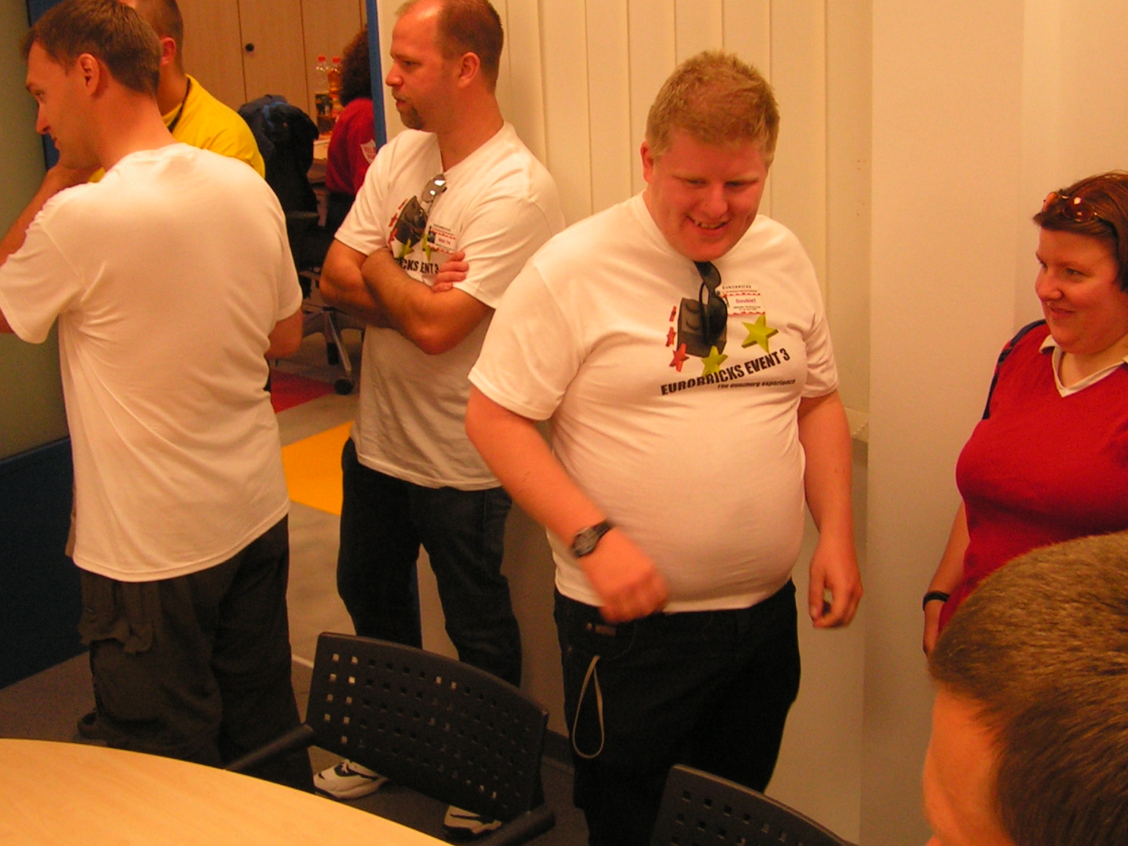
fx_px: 1825
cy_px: 345
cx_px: 578
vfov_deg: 26.1
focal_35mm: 56
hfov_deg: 34.4
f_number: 2.8
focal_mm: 6.3
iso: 100
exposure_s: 1/50
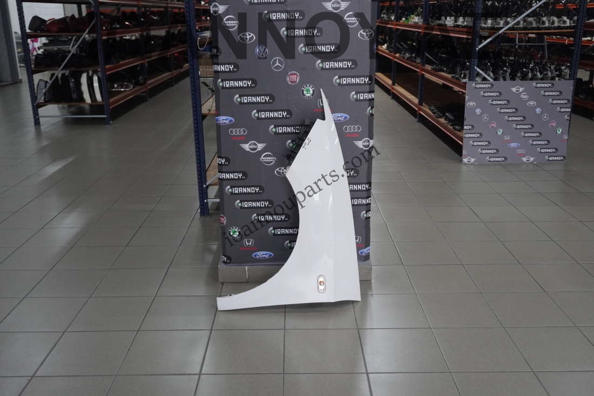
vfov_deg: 38.3
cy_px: 198
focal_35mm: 34
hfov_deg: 55.1
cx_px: 297
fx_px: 569
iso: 1600
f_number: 4
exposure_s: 1/160
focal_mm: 23
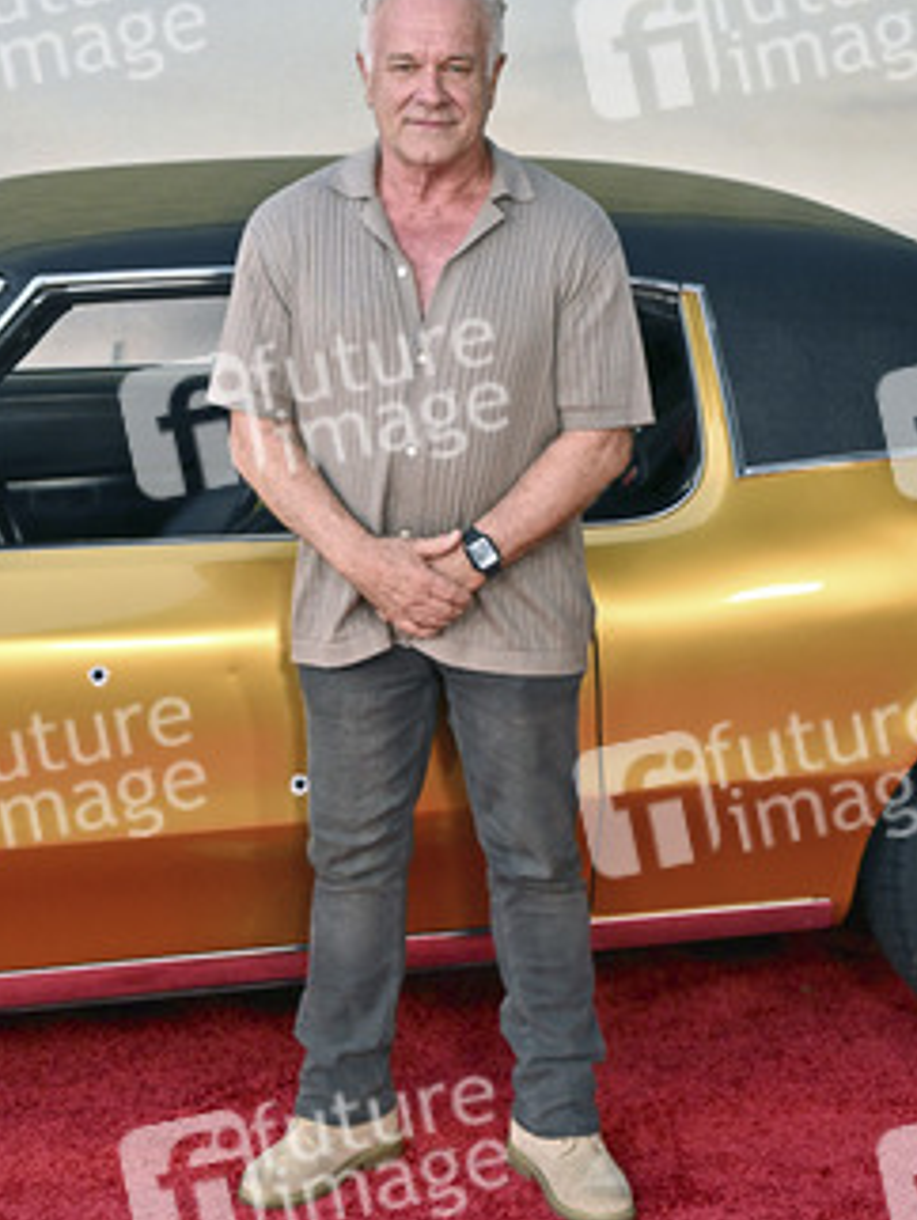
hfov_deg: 19.9
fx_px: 2610
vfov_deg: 26.3
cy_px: 599
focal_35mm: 74
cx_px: 426
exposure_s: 1/320
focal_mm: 62
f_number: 4.5
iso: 3200
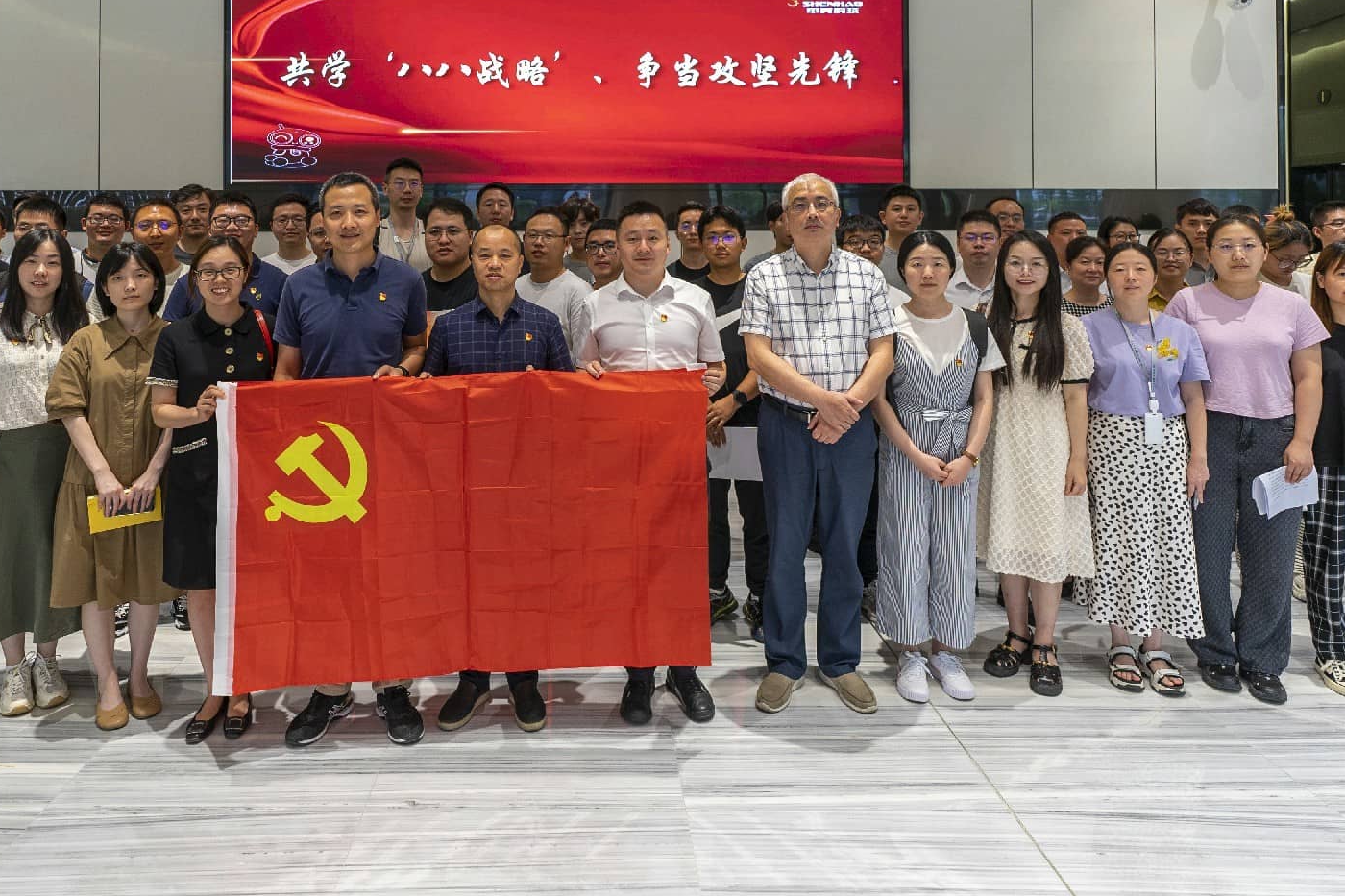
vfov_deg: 50.8
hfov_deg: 73.4
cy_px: 221
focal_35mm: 24
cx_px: 586
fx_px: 896
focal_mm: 14
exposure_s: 1/60
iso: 160
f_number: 2.8
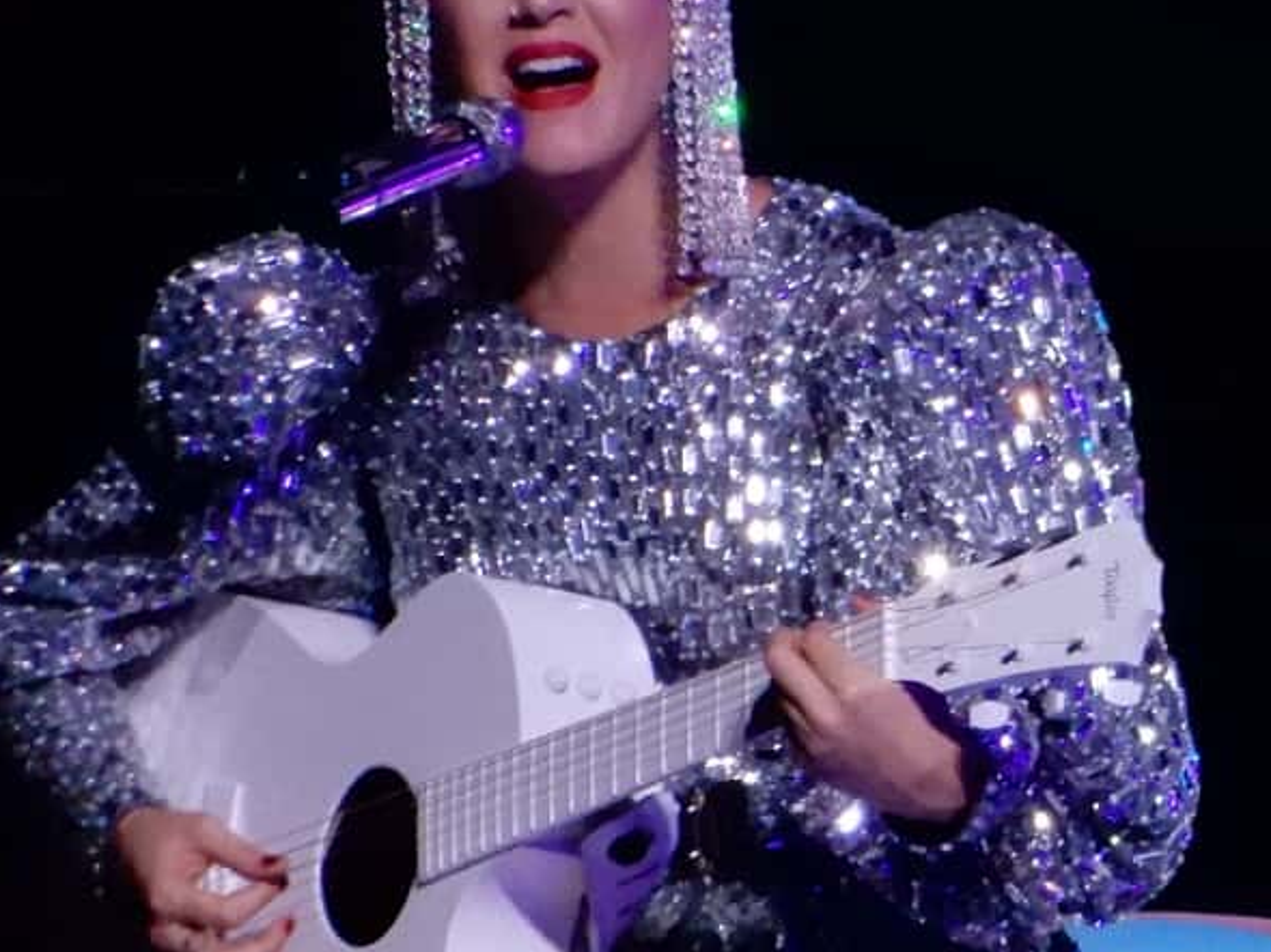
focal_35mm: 1708
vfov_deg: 0.9
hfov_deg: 1.2
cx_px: 771
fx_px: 62687
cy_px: 613
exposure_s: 1/200
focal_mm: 151
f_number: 6.9
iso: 1600
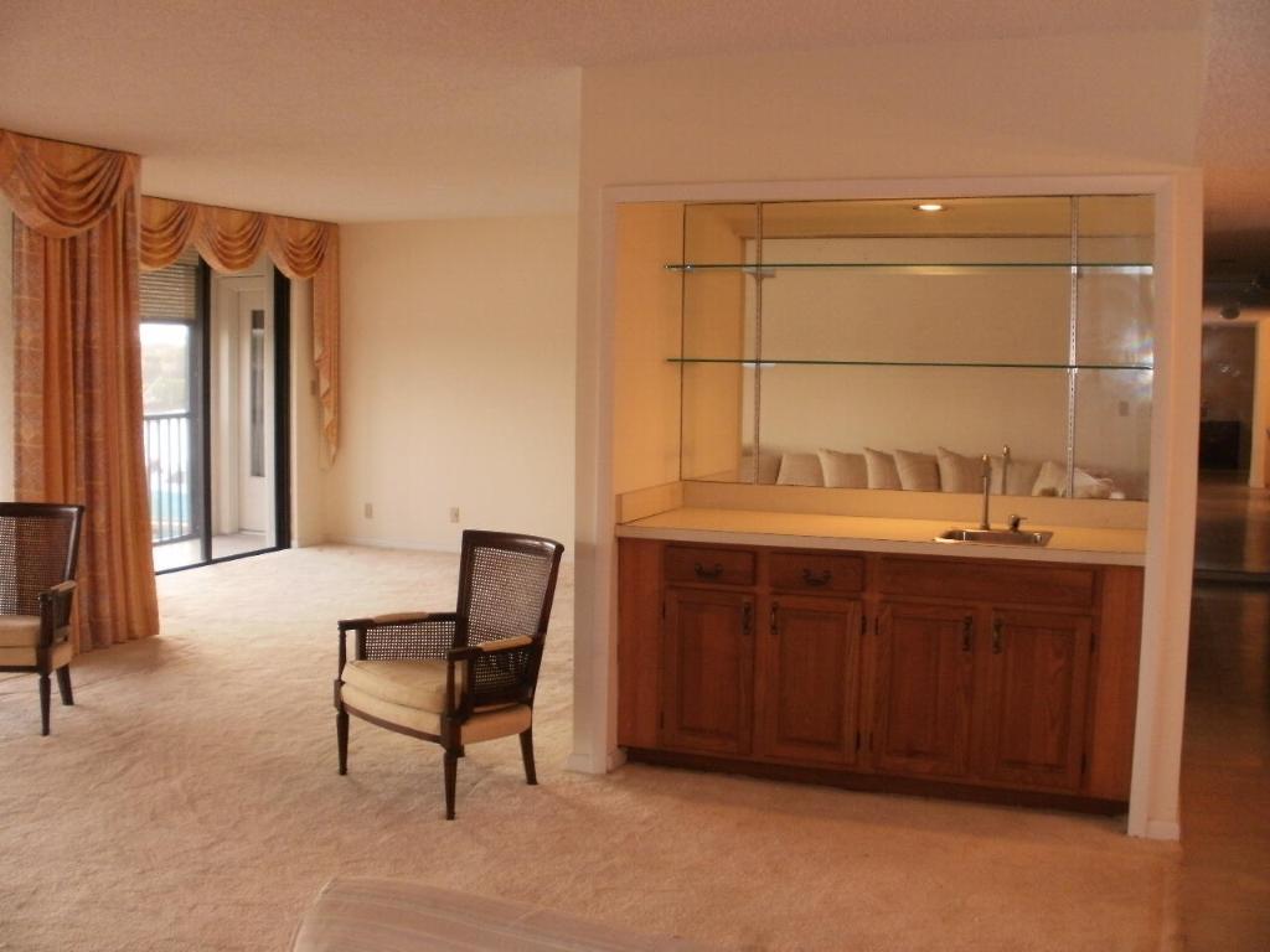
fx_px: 1321
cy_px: 476
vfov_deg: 39.7
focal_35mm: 36
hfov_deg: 51.4
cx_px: 635
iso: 125
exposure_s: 1/30
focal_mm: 6.3
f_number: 3.5
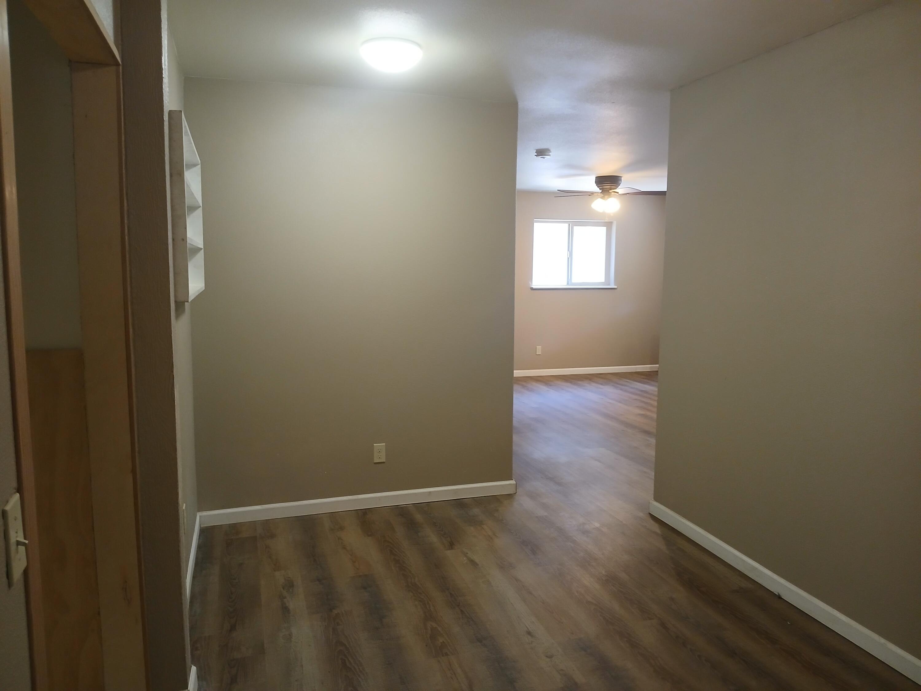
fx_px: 692
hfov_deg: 67.3
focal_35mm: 26
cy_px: 346
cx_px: 460
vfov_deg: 53.1
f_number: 1.8
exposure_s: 1/40
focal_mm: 3.98
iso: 250
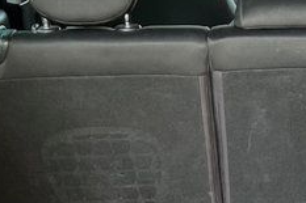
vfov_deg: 10.7
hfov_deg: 16.9
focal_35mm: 119
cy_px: 382
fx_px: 1011
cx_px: 299
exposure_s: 1/121
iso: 80
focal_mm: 5.7
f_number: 1.5
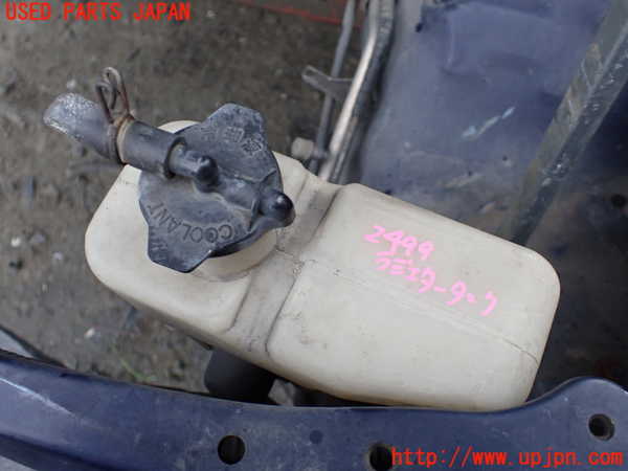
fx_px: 544
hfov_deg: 60.0
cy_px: 236
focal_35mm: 30
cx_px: 314
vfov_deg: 46.8
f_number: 2.3
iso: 320
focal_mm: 5.4
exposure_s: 1/125
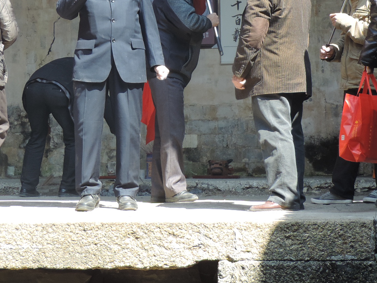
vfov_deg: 13.8
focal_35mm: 106
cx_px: 129
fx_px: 1154
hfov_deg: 18.5
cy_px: 25
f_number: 3.4
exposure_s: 1/125
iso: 80
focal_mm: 7.6
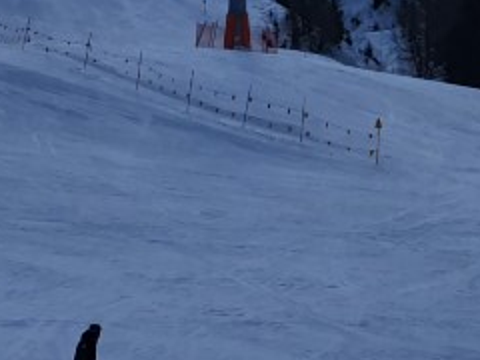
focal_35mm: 111
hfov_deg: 17.6
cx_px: 392
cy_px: -162
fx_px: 1539
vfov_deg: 12.7
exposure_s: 1/10624
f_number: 2.4
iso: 50
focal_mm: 4.32
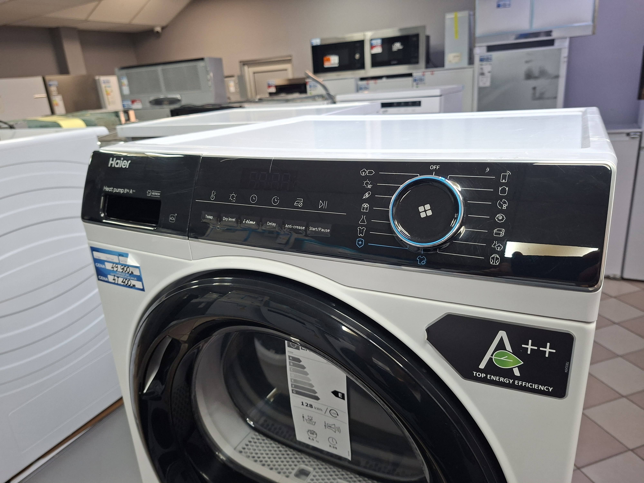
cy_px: 242
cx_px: 322
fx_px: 428
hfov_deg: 73.9
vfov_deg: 58.9
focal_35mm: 23
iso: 250
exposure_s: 1/100
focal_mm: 5.54
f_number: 1.8
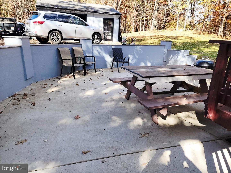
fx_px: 160
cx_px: 116
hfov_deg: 71.6
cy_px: 86
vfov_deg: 56.8
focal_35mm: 24
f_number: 1.8
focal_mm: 6.7
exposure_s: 1/167
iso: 16
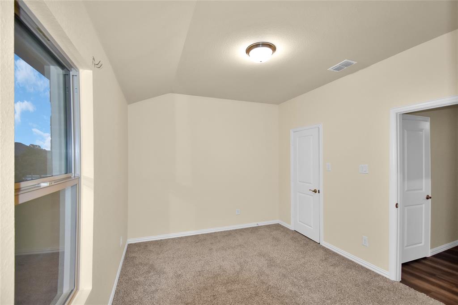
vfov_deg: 77.3
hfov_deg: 100.4
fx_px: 191
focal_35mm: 15
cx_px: 229
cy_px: 152
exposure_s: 1/60
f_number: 4.5
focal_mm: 10
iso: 560
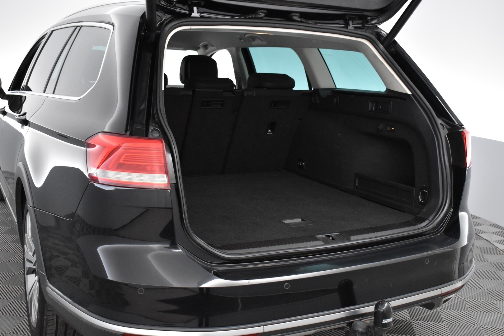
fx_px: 546
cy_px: 168
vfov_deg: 34.2
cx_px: 252
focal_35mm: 39
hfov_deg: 49.5
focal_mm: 26
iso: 3200
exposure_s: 1/100
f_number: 5
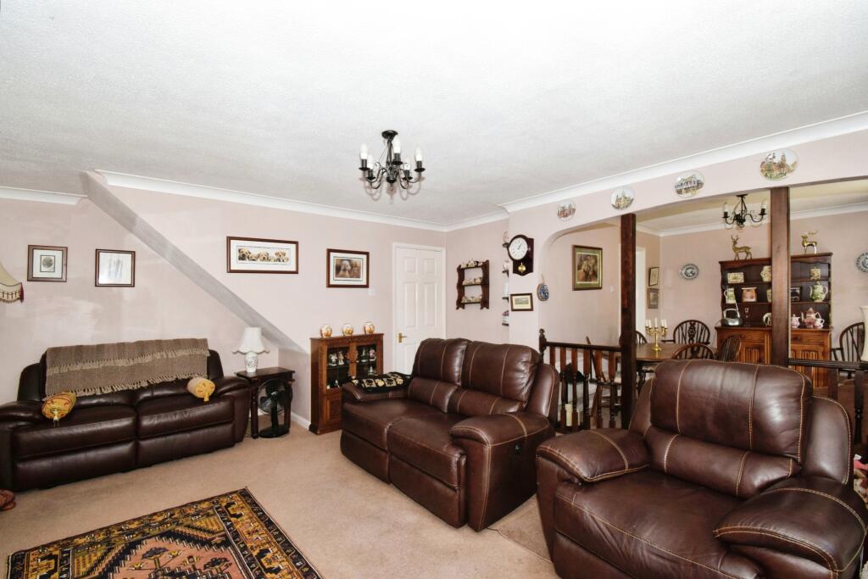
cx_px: 434
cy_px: 290
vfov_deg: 77.3
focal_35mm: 15
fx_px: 362
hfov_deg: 100.4
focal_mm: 10
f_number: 14
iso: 1000
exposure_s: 1/60
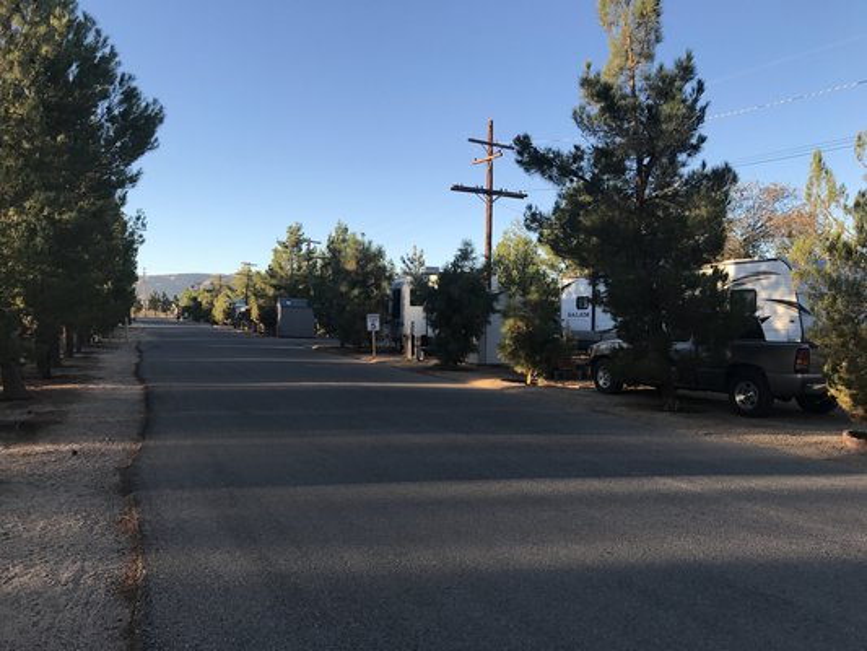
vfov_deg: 49.8
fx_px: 701
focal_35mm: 28
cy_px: 326
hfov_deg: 63.4
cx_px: 434
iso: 20
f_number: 1.8
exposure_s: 1/630
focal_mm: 3.99
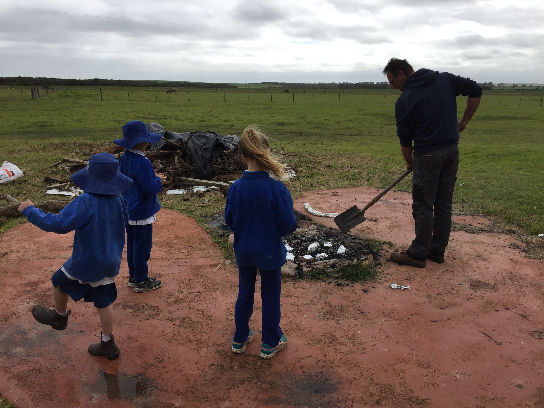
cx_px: 272
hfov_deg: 61.7
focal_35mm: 29
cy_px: 204
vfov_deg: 48.2
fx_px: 456
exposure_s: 1/1883
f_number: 2.2
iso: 32
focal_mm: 4.15
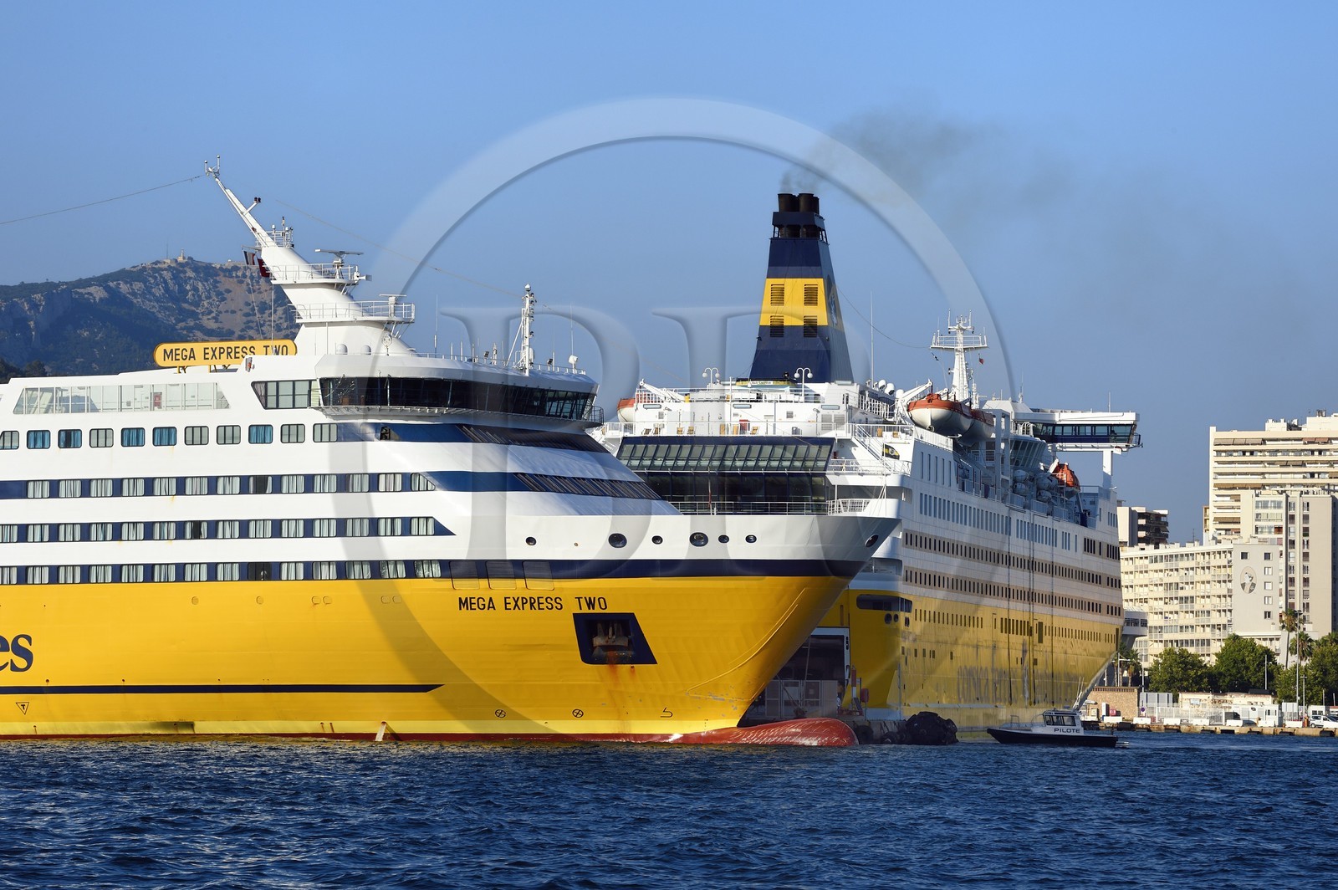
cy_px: 445
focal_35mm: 140
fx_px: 5199
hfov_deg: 14.7
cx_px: 669
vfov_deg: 9.8
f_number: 14
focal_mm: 140
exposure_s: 1/320
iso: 200
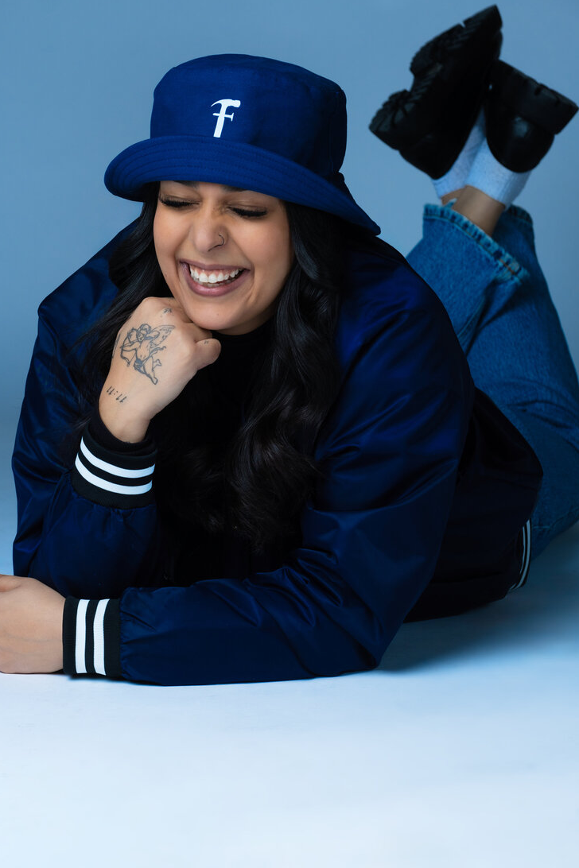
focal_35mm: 133
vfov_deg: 15.4
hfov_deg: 10.3
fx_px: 3208
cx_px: 270
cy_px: 442
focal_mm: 80.4
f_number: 6.4
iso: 160
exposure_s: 1/160
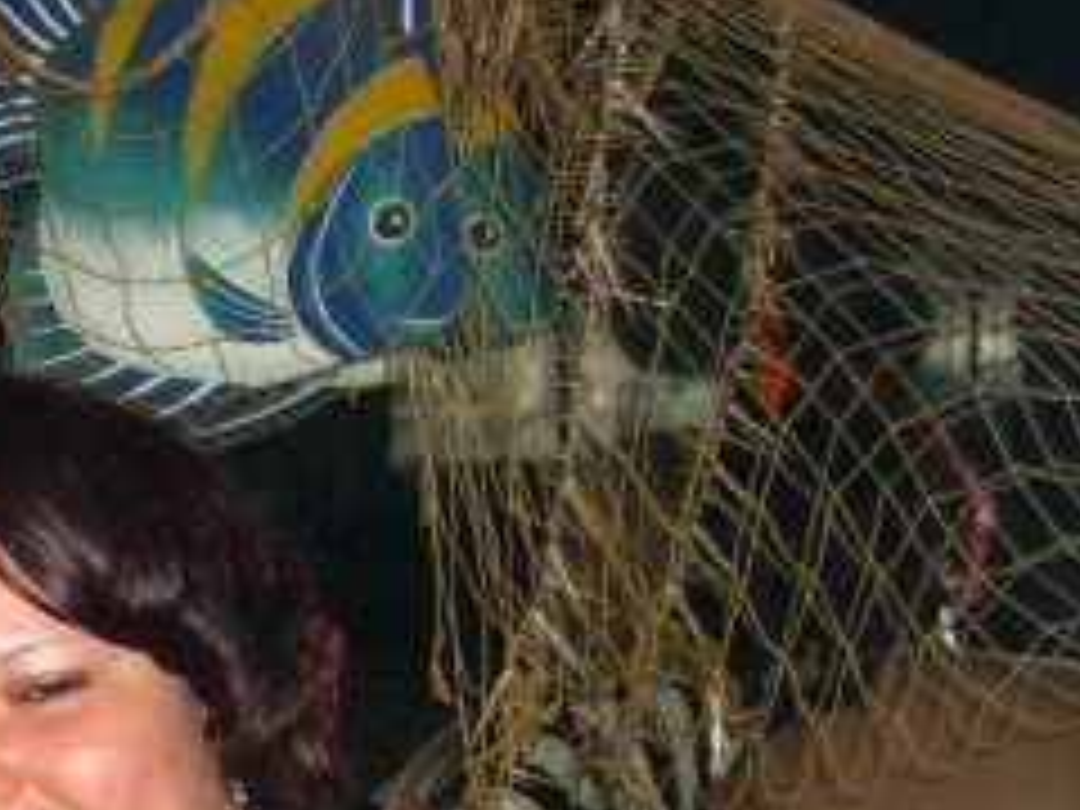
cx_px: -225
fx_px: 2964
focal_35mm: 95
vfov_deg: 15.1
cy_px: 927
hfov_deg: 19.4
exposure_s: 1/60
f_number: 2.8
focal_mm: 7.9
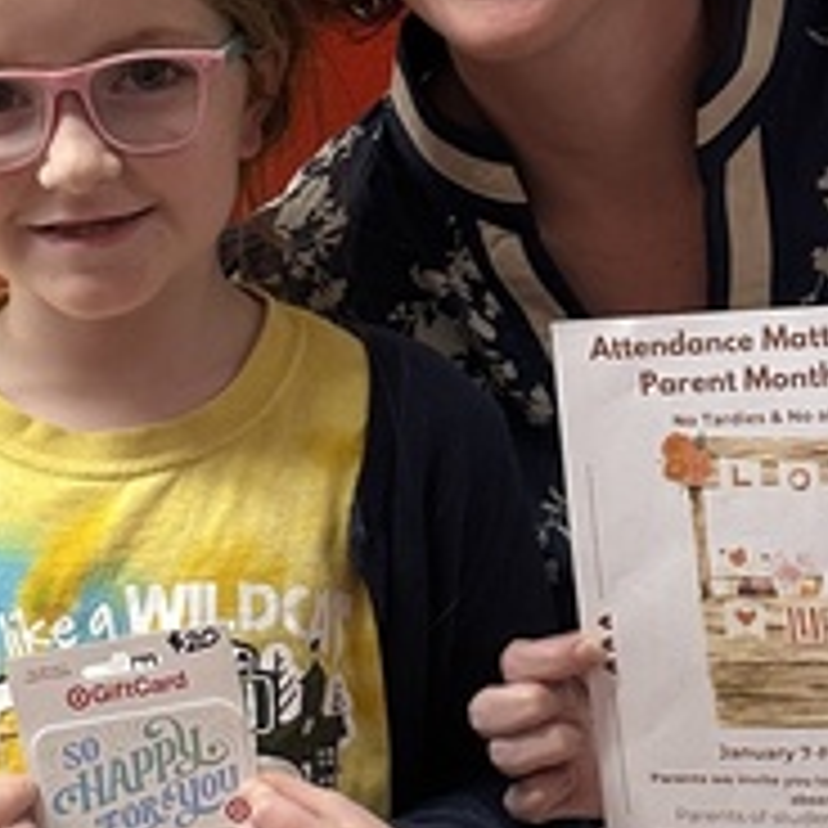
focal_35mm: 118
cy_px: 558
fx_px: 3193
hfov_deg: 14.7
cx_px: 279
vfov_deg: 14.7
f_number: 1.78
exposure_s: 1/75
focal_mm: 6.86
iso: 125
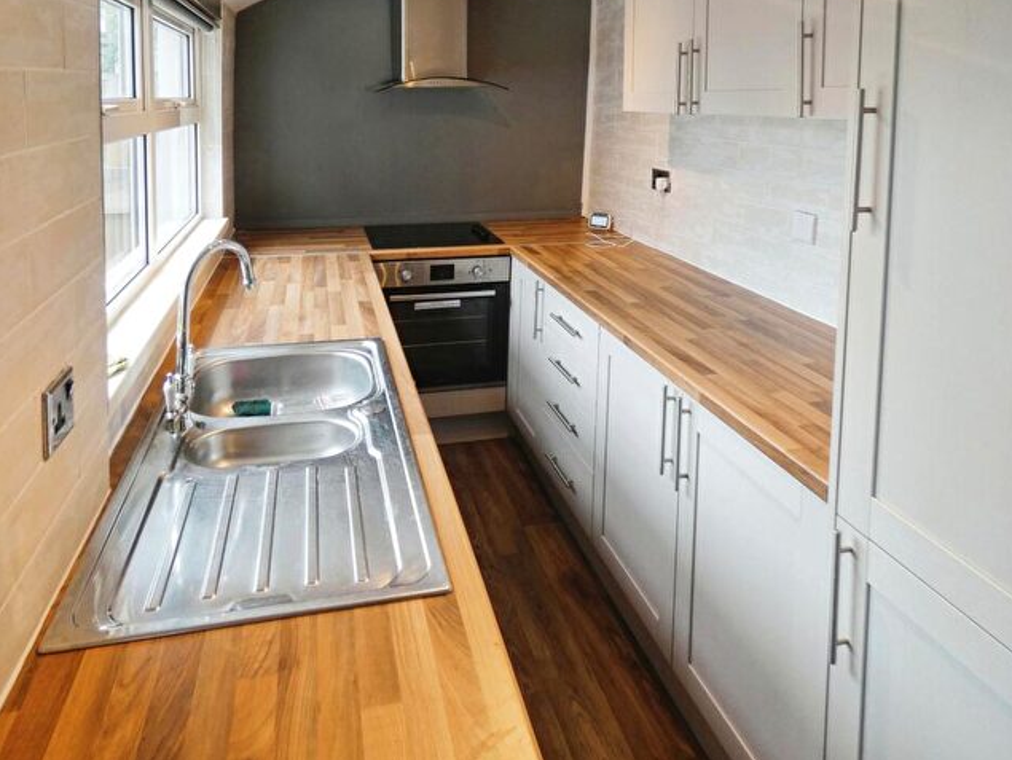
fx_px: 644
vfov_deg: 61.0
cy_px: 347
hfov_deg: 76.3
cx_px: 477
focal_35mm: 22
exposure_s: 1/60
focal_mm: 3.6
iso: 125
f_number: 2.8
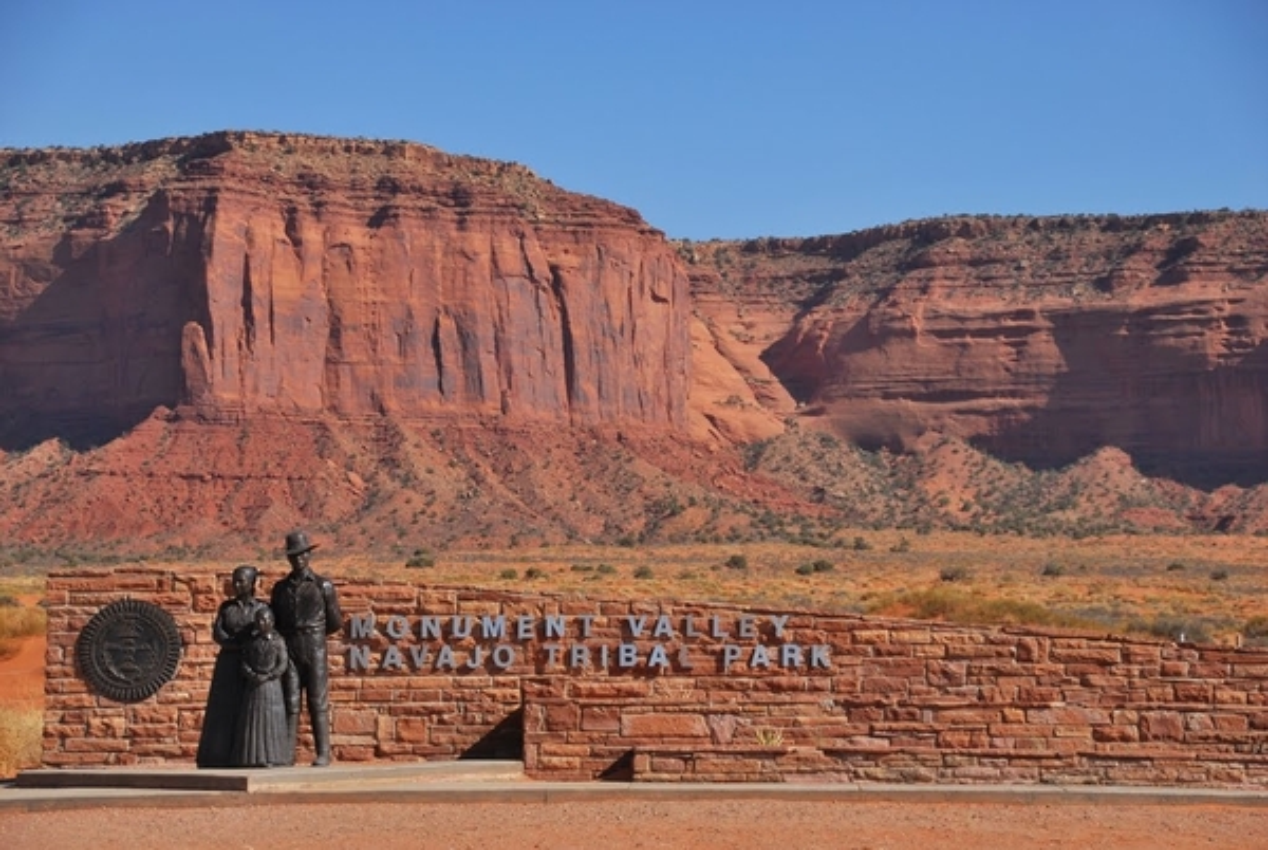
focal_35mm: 105
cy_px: 425
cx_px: 634
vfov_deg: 13.1
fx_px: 3704
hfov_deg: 19.4
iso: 100
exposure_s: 1/640
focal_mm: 70
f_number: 6.3
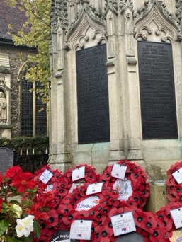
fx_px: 266
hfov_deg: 37.4
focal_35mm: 38
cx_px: 121
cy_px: 122
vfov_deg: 48.9
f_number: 1.8
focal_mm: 4.25
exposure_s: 1/510
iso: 32
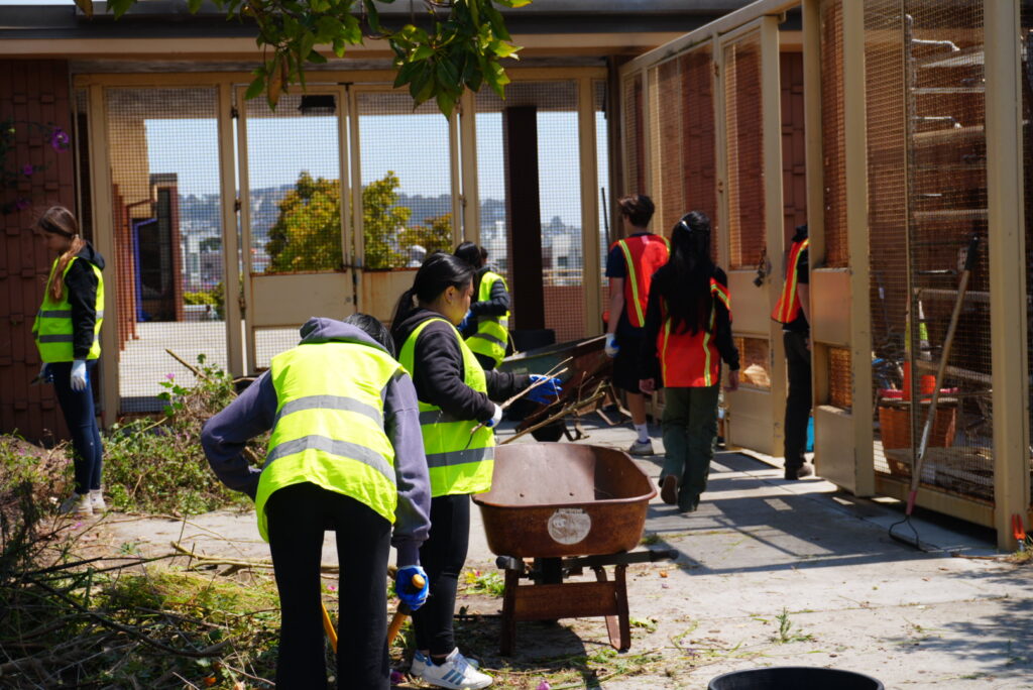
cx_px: 516
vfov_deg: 22.1
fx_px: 1766
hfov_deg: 32.6
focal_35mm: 62
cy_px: 345
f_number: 5.6
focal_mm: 41
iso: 100
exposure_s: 1/400
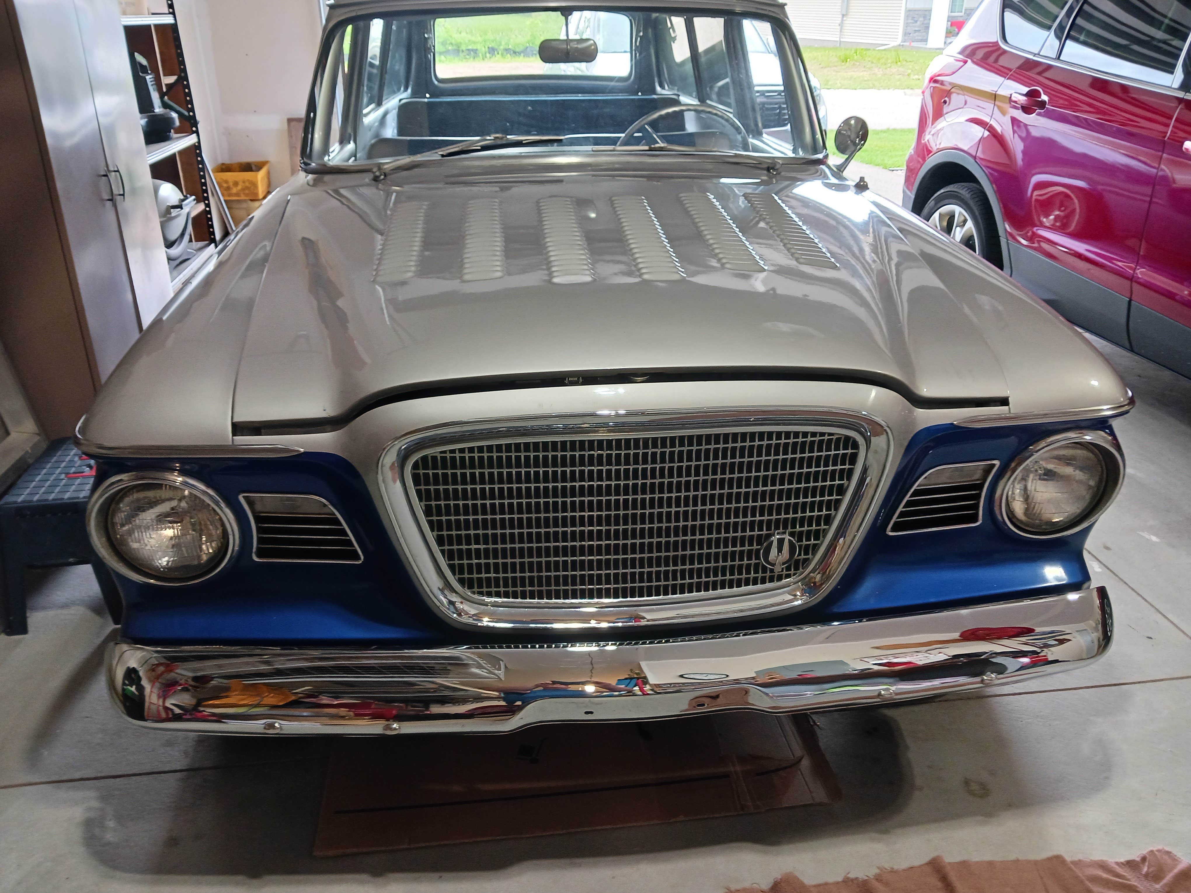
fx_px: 929
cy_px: 446
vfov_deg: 51.4
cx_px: 596
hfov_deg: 65.3
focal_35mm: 27
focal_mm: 4
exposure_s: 1/60
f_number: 1.8
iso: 100
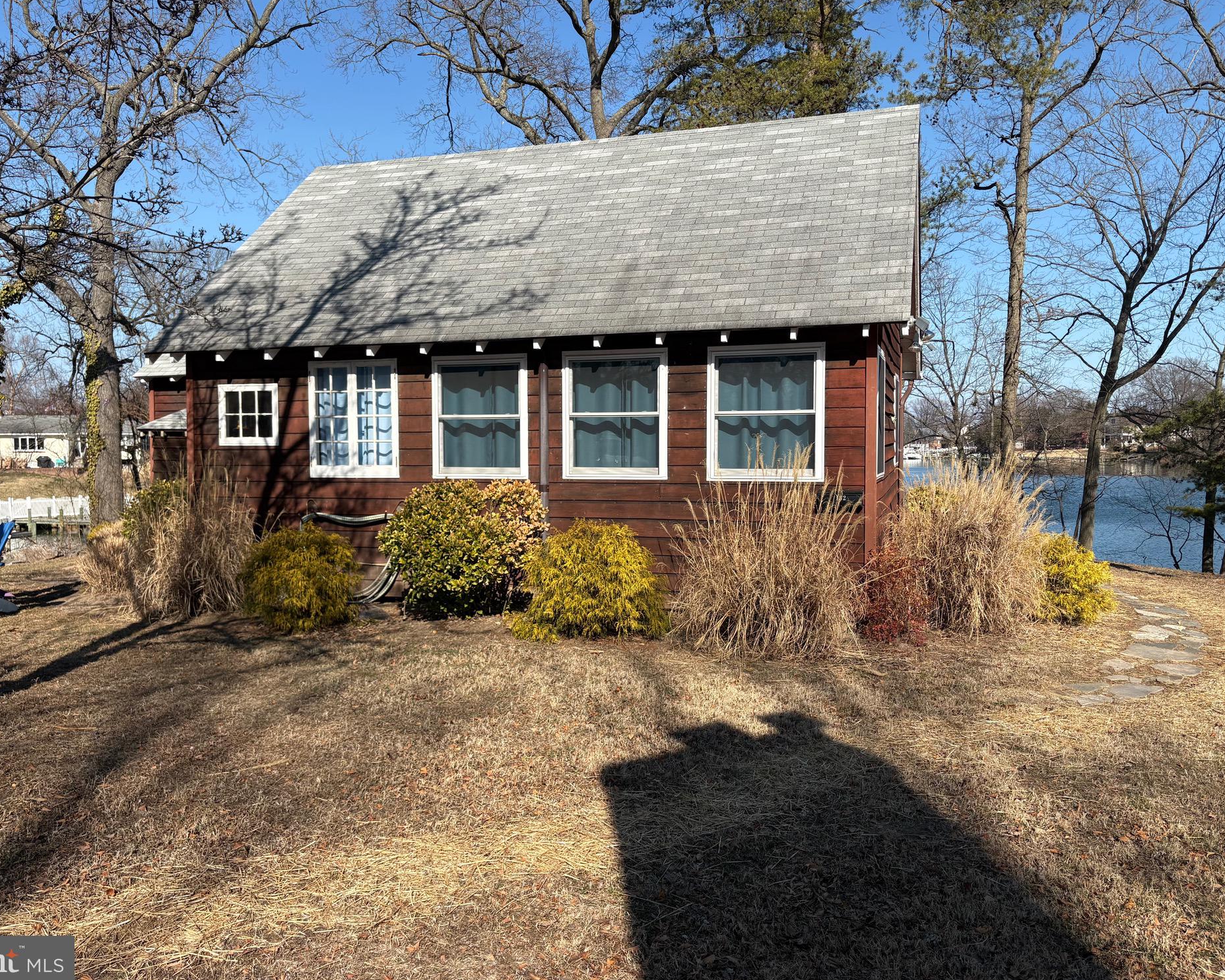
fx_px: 1015
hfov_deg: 62.2
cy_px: 483
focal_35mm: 28
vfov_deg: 51.5
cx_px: 585
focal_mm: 5.96
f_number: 1.6
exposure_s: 1/2639
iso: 50
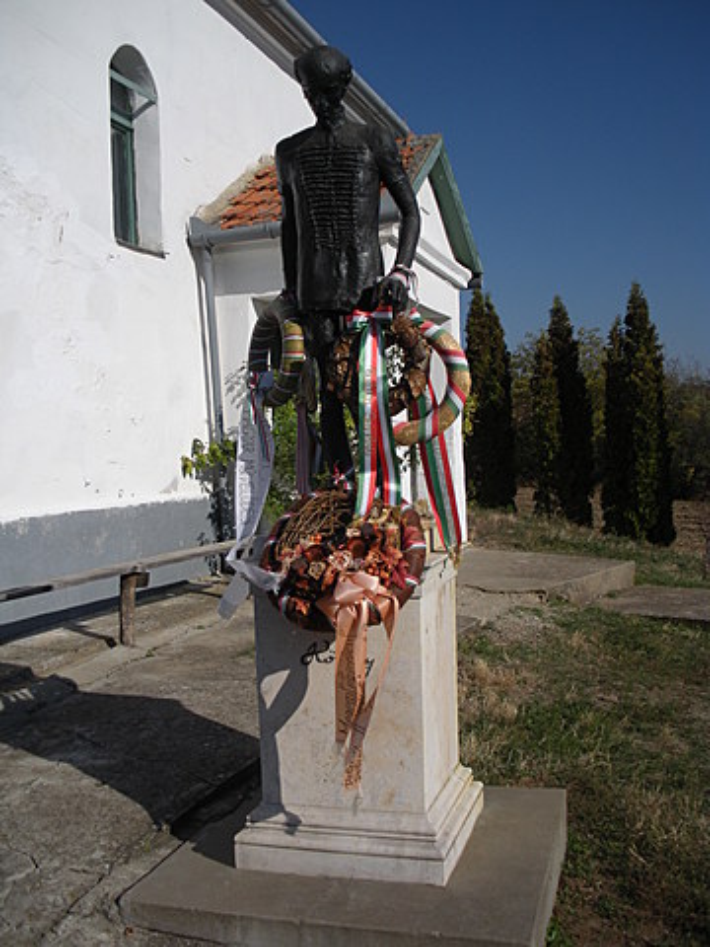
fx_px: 985
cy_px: 474
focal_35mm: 36
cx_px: 355
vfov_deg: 51.4
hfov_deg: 39.7
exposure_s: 1/1449
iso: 64
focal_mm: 6.3
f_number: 5.6
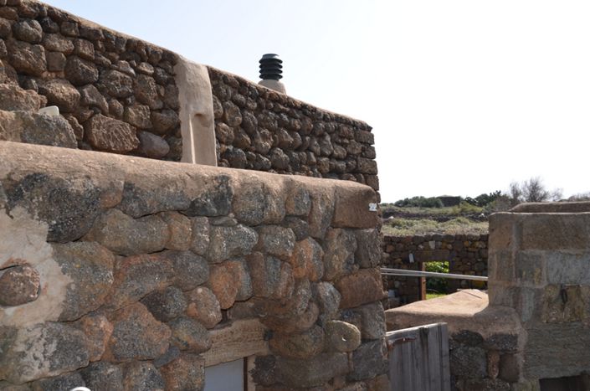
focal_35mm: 36
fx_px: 589
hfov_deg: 53.2
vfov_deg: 36.7
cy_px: 196
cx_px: 295
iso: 100
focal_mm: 24
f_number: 8
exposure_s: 1/200
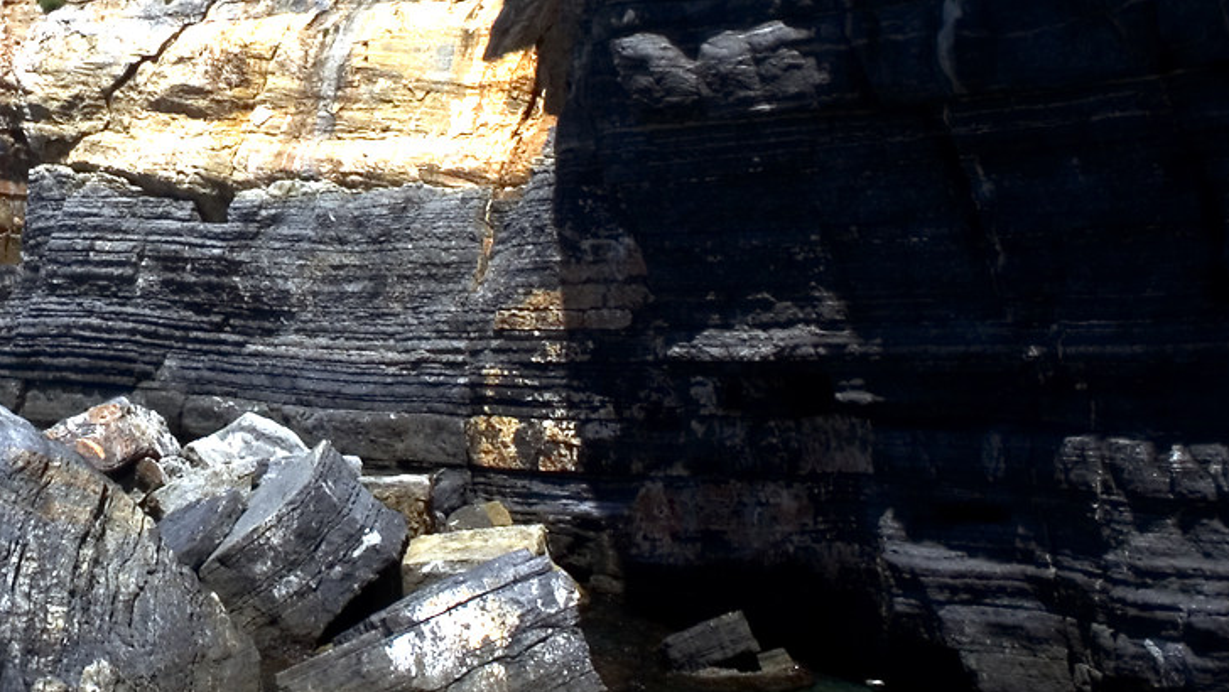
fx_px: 3032
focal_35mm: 93
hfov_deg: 22.1
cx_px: 25
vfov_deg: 12.7
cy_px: -146
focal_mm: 18
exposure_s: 1/250
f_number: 11
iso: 100
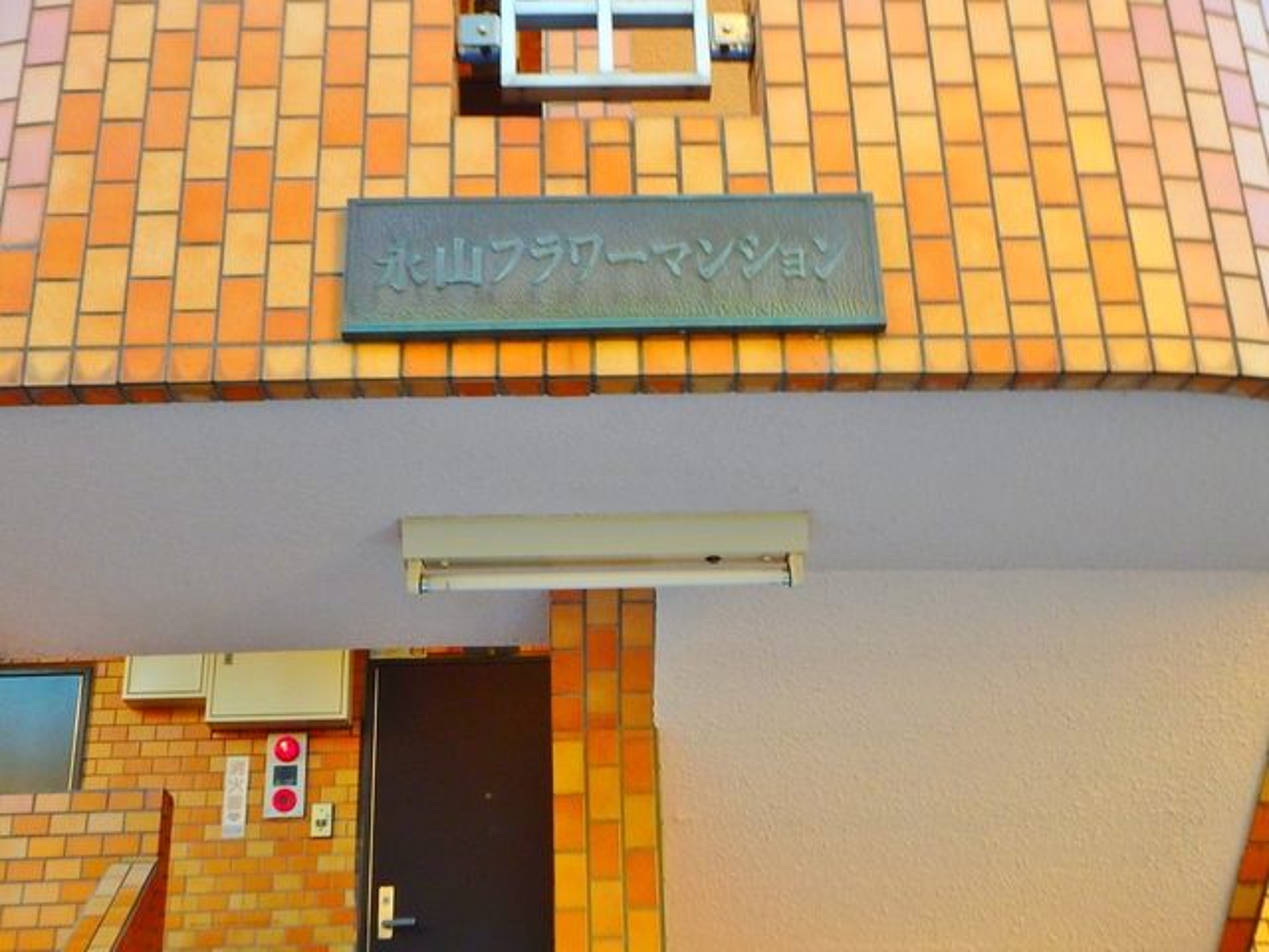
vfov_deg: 34.3
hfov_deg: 44.8
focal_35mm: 42
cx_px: 634
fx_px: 1540
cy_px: 476
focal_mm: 7.5
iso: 250
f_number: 5.2
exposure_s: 1/40
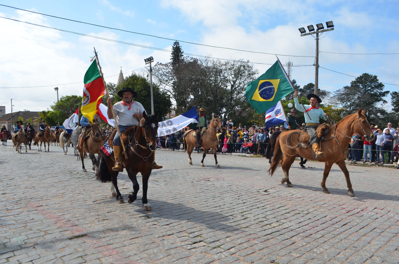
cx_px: 200
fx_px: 299
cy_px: 132
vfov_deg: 47.7
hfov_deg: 67.5
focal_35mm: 27
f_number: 8
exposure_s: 1/250
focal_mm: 18
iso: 100
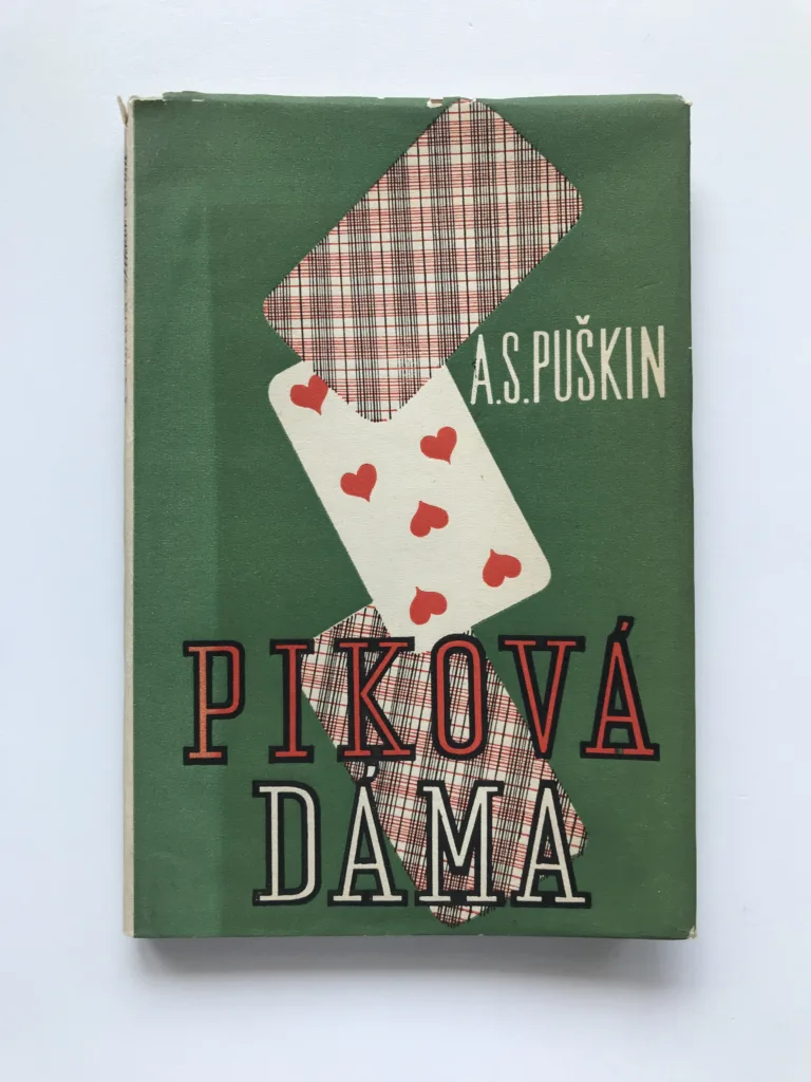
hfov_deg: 49.7
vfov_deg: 63.4
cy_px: 541
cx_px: 406
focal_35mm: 28
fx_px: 875
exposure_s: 1/100
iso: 25
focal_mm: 3.99
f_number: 1.8
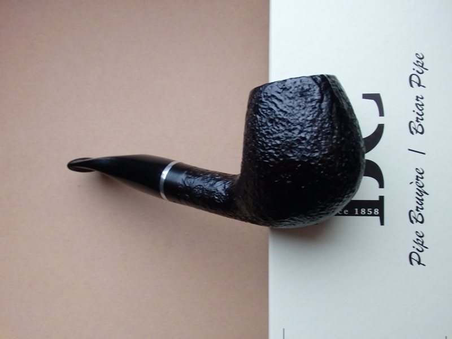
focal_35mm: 37
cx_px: 226
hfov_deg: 50.1
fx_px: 483
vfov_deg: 38.7
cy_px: 170
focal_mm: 6.6
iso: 1000
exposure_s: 1/13
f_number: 3.6
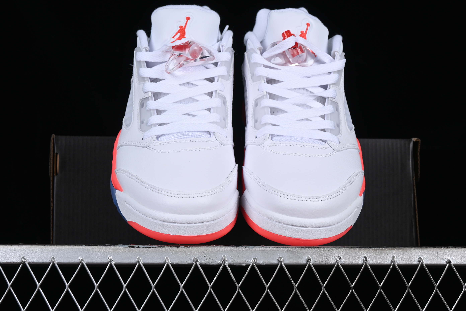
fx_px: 971
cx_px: 233
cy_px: 156
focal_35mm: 75
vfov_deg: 18.2
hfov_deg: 27.0
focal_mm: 50
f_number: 9
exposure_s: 1/80
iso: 160
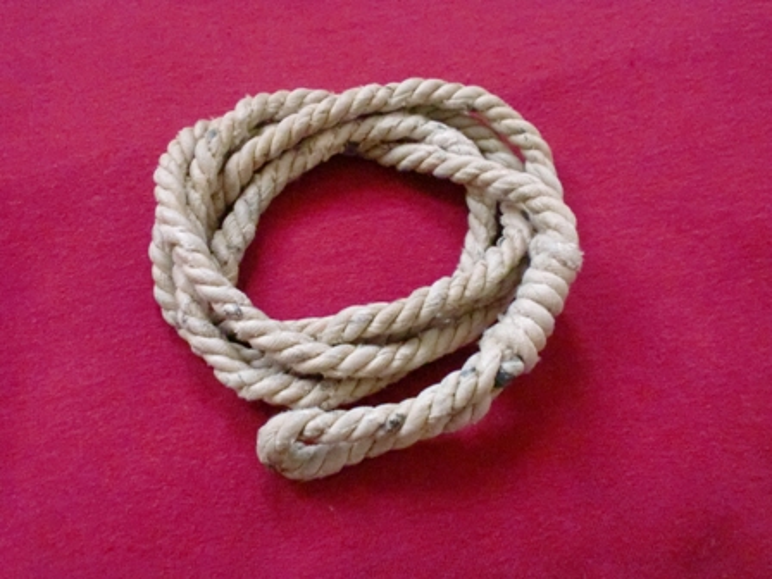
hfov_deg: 52.6
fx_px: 781
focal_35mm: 35
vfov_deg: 40.7
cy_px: 290
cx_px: 386
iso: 1600
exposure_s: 1/60
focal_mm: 6.3
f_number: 3.1
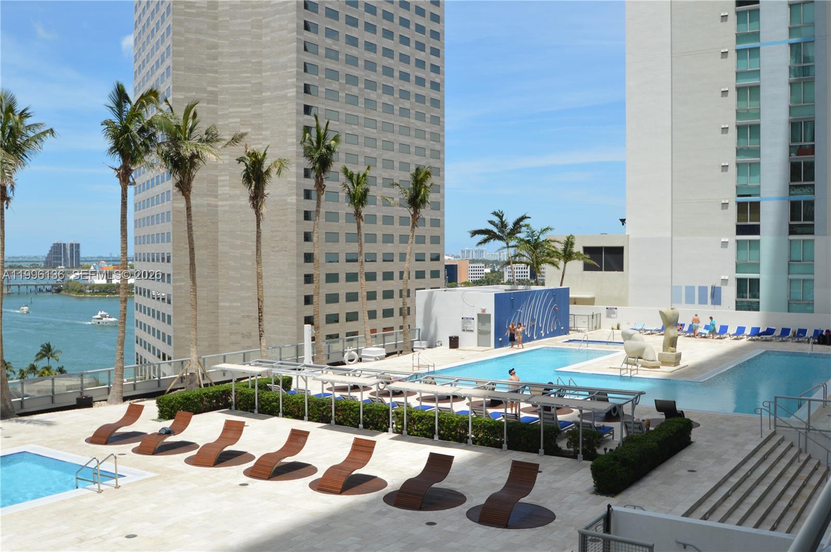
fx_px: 830
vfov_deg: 36.8
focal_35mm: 36
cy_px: 276
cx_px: 416
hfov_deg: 53.2
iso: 100
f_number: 8
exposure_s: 1/250
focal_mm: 24
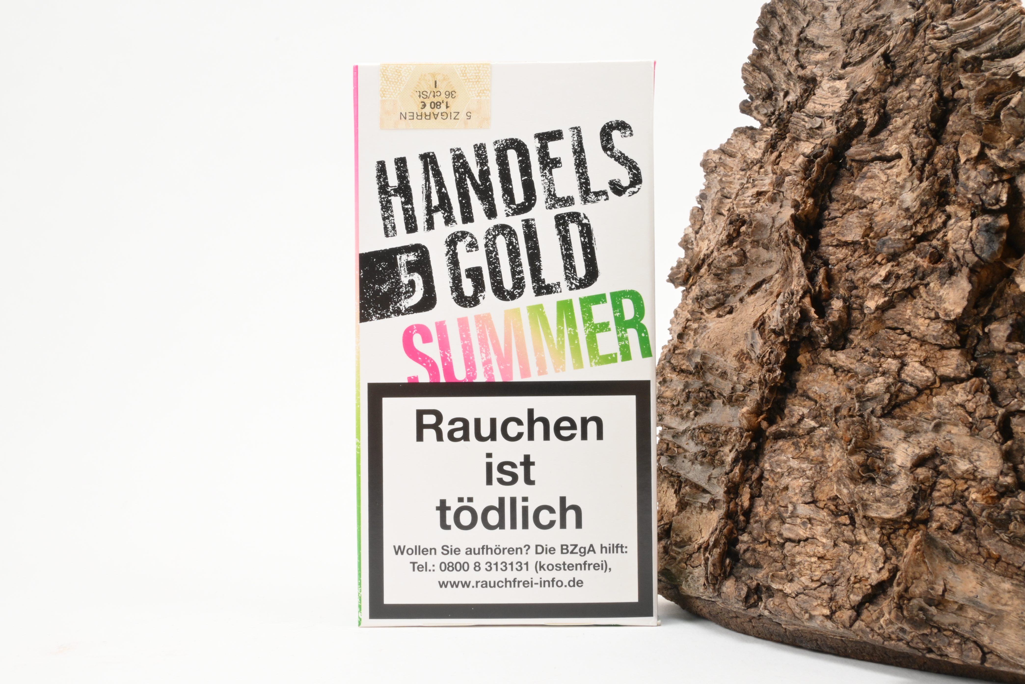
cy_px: 342
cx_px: 512
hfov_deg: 51.3
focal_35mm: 38
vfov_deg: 35.5
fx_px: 1068
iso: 640
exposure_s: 1/15
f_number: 22
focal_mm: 25
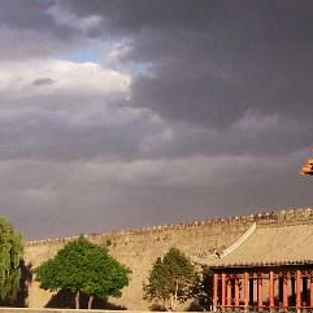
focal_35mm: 103
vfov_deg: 16.9
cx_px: 361
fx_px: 1054
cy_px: 210
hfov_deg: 16.3
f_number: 4
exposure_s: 1/350
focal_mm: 6.3
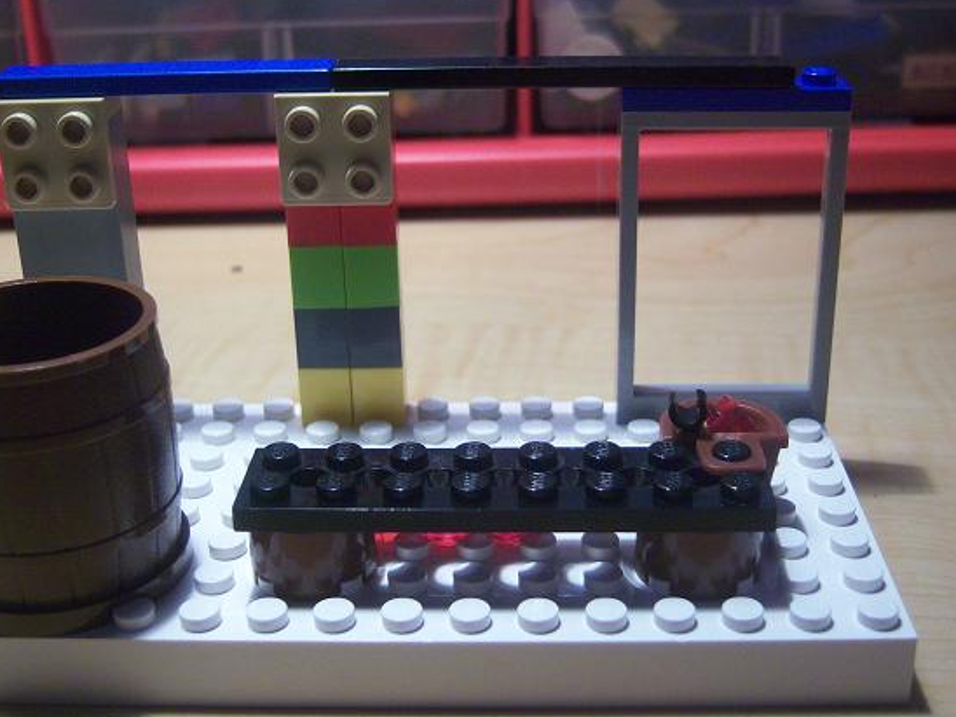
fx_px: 1326
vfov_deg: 30.3
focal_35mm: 48
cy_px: 342
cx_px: 478
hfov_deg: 39.7
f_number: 2.8
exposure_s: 1/60
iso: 160
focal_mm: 7.5
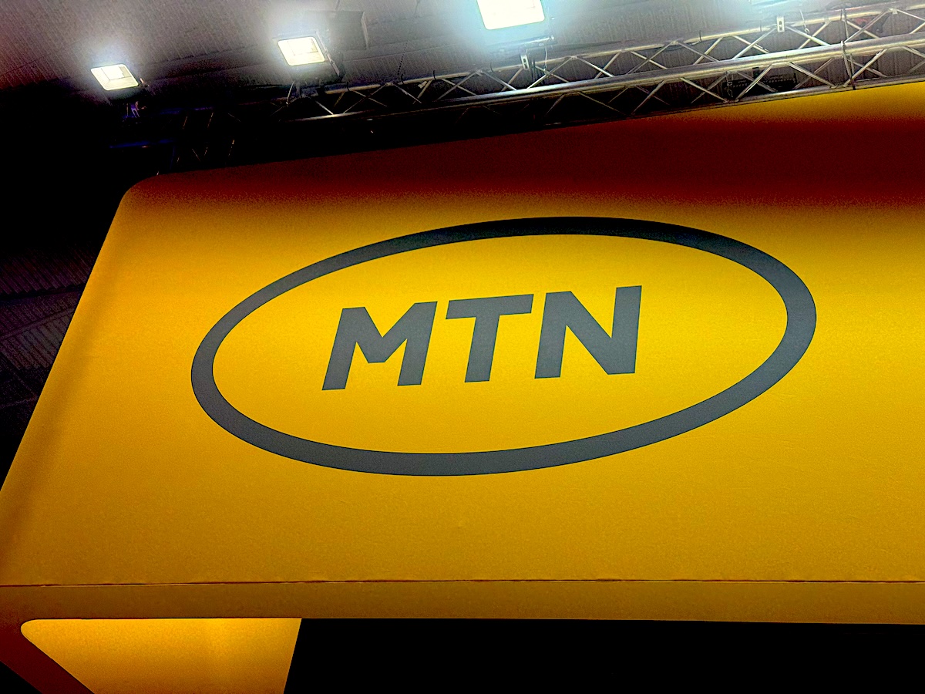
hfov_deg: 39.7
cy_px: 347
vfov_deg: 30.3
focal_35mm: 48
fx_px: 1283
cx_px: 462
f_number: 1.78
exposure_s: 1/302
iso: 64
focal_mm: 6.76
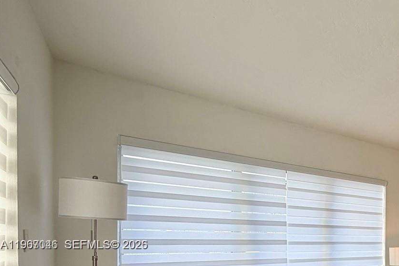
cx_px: 382
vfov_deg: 42.1
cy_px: 245
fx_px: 310
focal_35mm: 28
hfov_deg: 54.1
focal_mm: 2.22
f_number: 2.2
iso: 40
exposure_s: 1/138
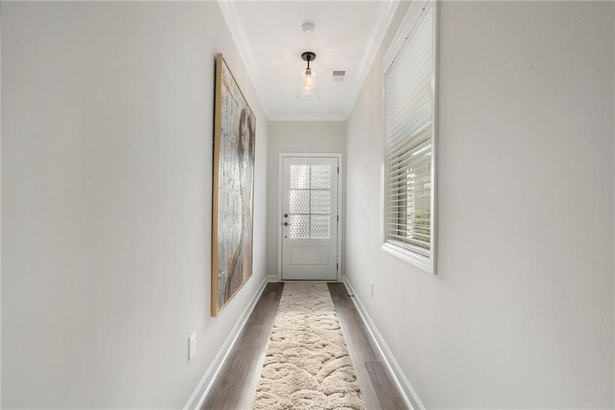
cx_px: 308
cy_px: 205
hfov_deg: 96.7
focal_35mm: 16
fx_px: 273
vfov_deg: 73.8
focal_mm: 16
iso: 640
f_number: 16
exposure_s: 1/25
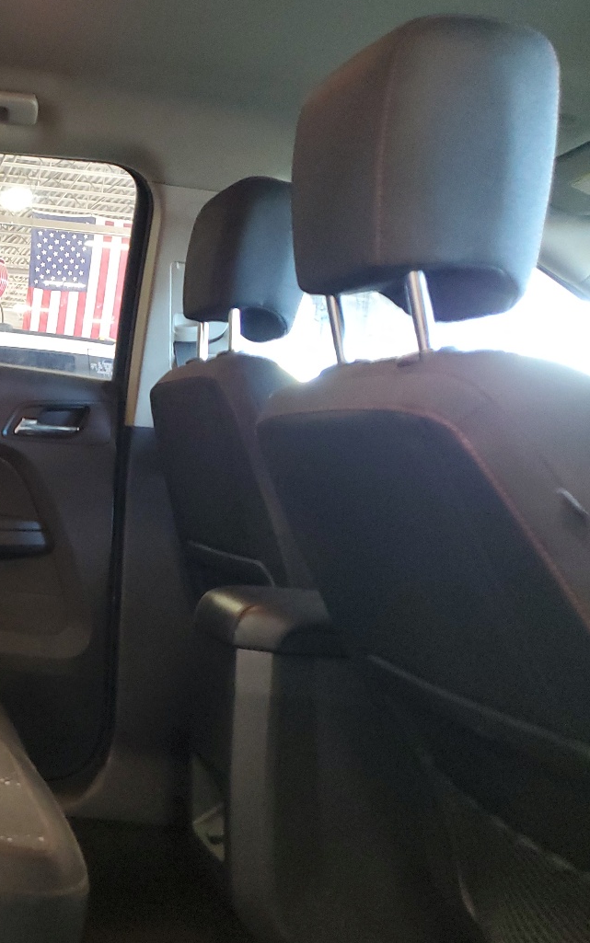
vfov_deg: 46.1
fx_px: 1106
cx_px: -139
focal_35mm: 43
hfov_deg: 26.2
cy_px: 525
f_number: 1.5
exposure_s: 1/30
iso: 344
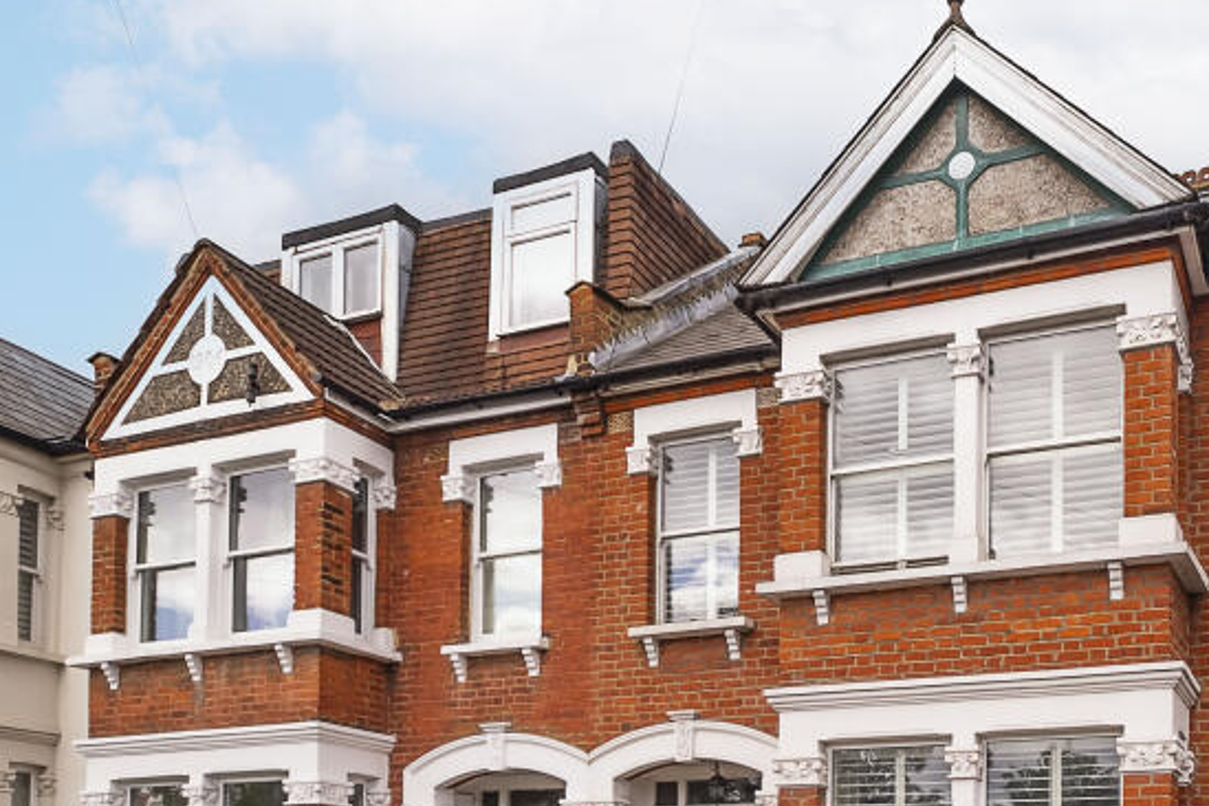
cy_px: 655
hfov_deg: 61.1
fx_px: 940
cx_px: 934
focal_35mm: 28
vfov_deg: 44.0
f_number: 6.4
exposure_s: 1/500
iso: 320
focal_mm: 10
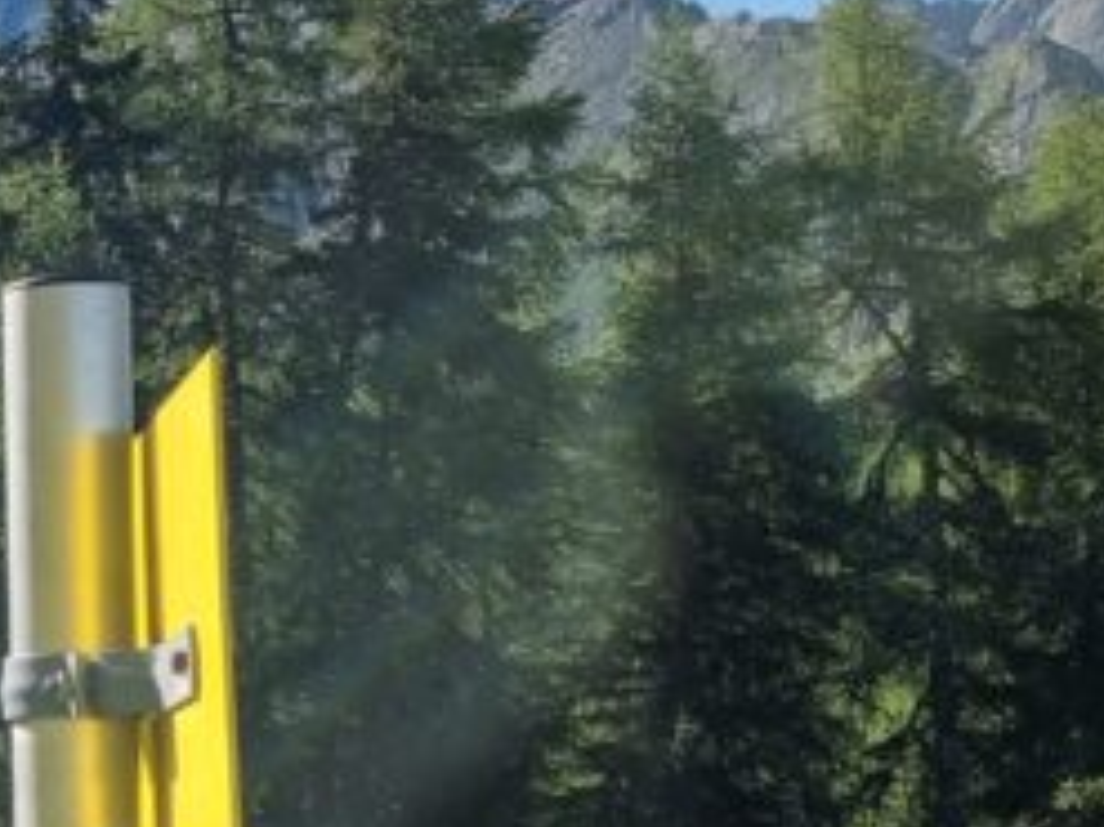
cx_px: -737
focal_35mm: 108
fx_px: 3443
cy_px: 809
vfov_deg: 13.5
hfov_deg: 16.1
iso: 50
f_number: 1.8
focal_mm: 5.4
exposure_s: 1/1808
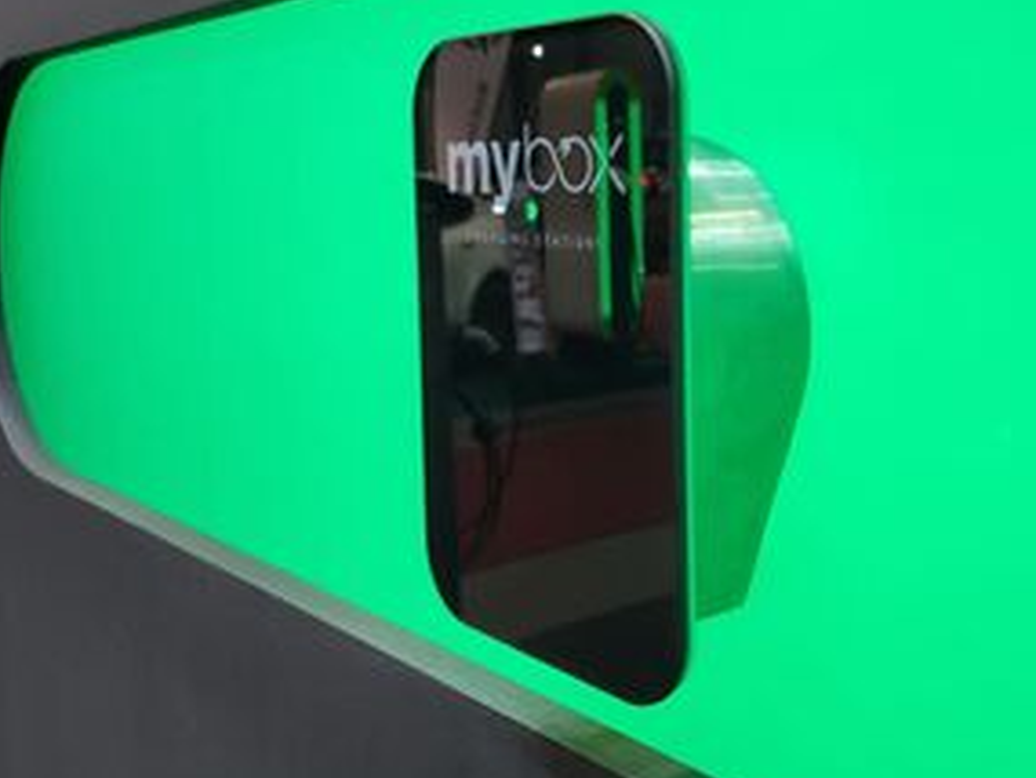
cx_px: 607
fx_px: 1317
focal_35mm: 44
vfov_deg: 32.7
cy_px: 291
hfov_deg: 42.8
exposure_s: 1/100
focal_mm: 5.4
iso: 160
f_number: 1.8
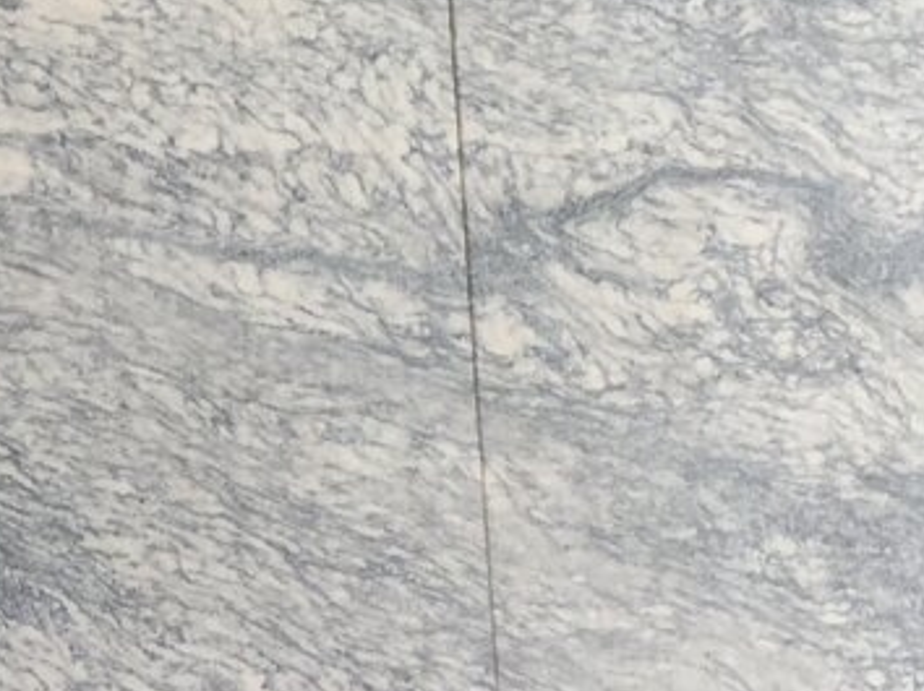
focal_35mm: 140
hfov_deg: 13.7
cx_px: -166
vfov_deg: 10.5
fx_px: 3734
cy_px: 65
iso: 25
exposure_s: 1/166
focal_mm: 4.15
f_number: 2.2
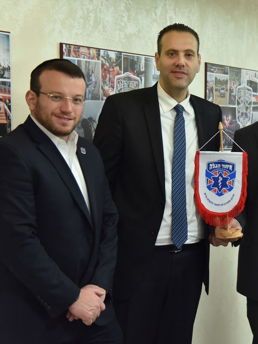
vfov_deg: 23.3
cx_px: 216
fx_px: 835
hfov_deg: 17.4
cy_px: 172
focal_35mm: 84
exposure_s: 1/250
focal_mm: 58
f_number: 4
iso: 1600
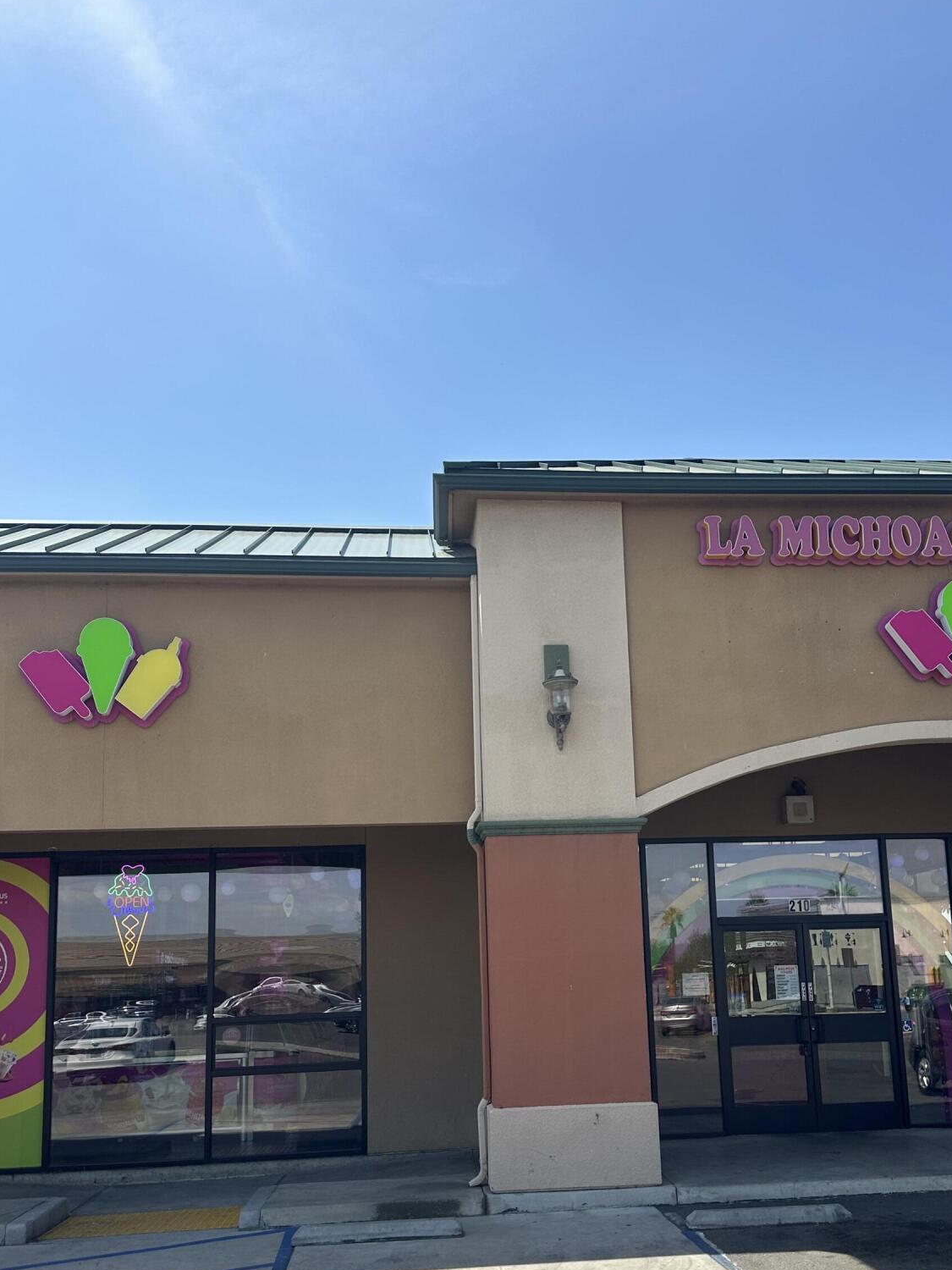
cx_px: 539
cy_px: 801
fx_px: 1173
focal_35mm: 32
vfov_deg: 56.1
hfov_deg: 44.1
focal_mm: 6.86
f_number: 1.78
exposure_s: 1/4016
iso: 80
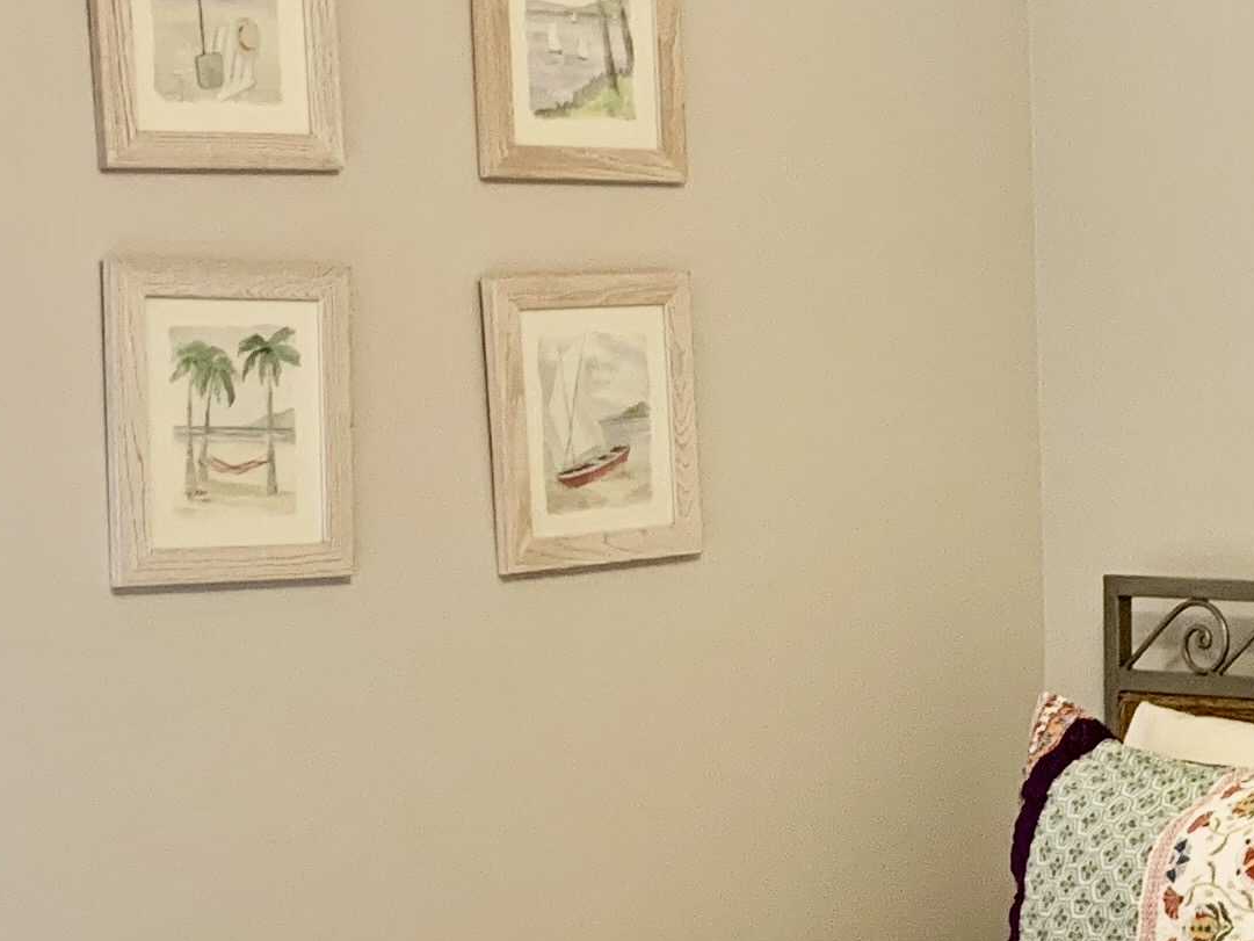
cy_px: 732
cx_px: 1585
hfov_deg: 18.9
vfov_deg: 15.2
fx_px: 3514
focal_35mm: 97
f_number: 1.8
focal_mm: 4.25
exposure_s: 1/60
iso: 160
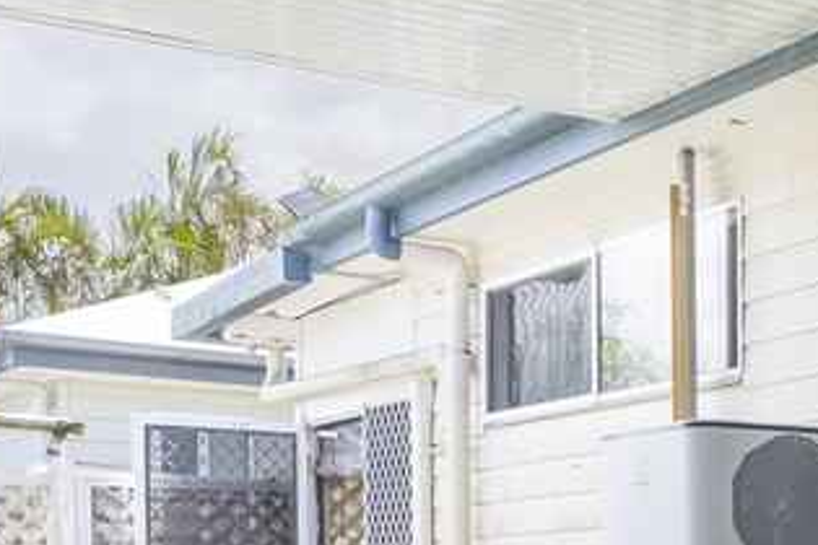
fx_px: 1636
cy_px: 662
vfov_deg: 18.0
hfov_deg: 23.2
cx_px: 1195
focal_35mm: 72
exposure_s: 1/1600
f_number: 7.1
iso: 400
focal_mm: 14
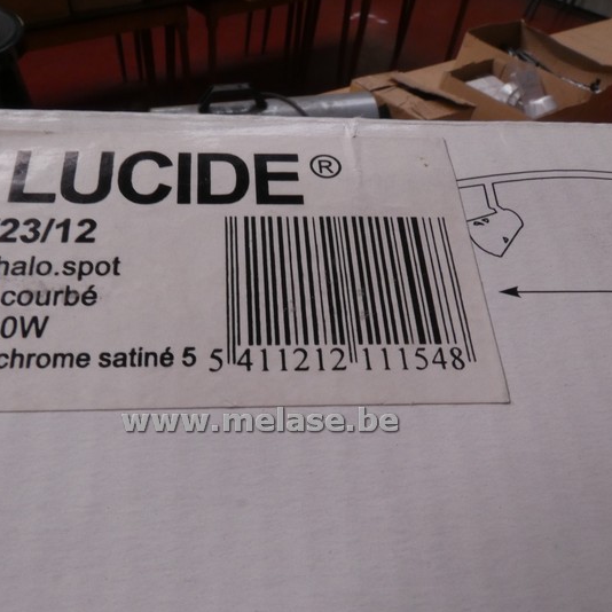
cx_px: 245
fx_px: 480
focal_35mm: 24
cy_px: 303
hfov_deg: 64.4
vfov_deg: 65.0
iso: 250
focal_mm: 3.6
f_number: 8
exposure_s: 1/60
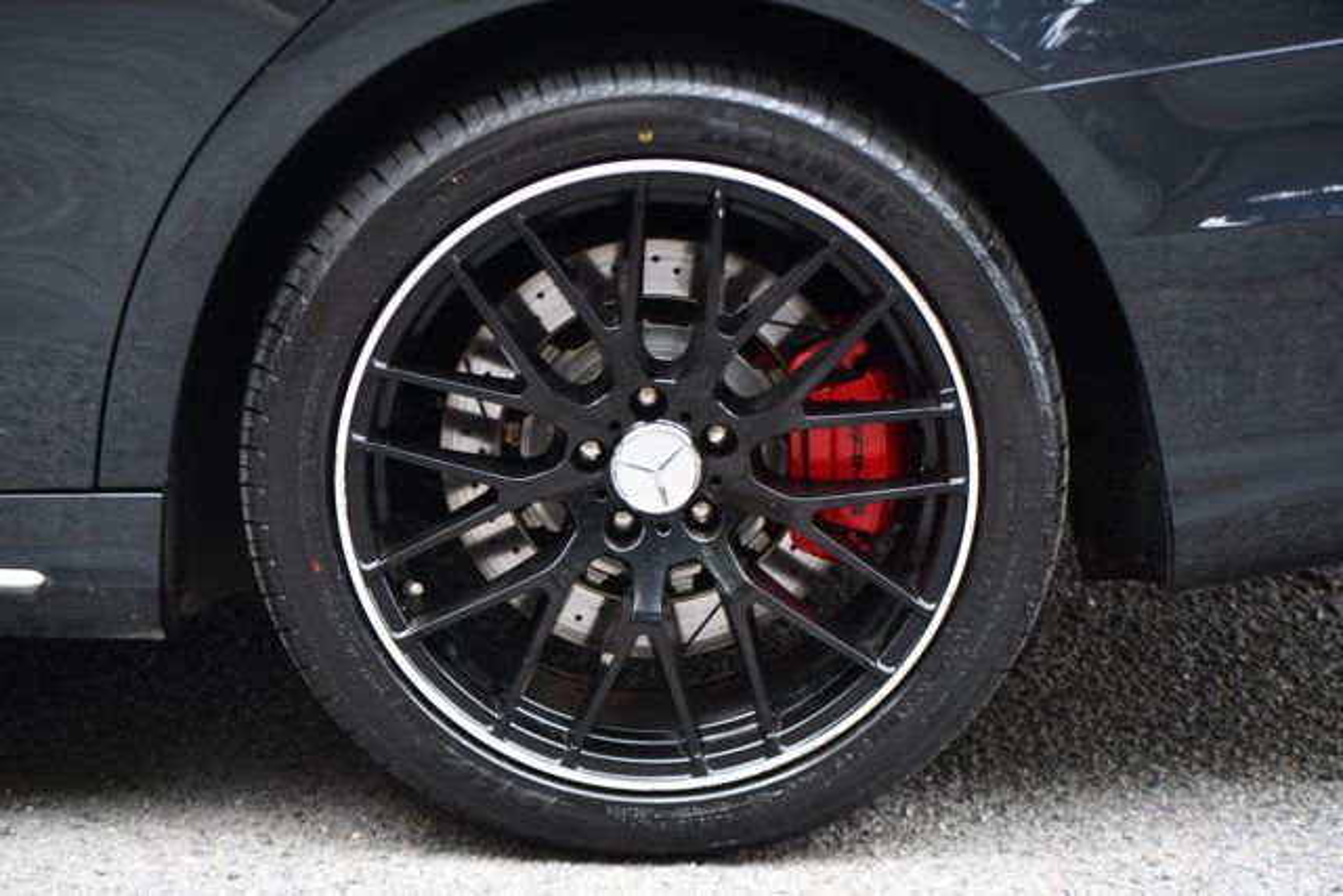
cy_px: 448
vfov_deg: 10.6
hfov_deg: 15.9
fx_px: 4813
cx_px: 672
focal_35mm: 129
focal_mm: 86
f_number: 4.8
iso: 800
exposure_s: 1/160
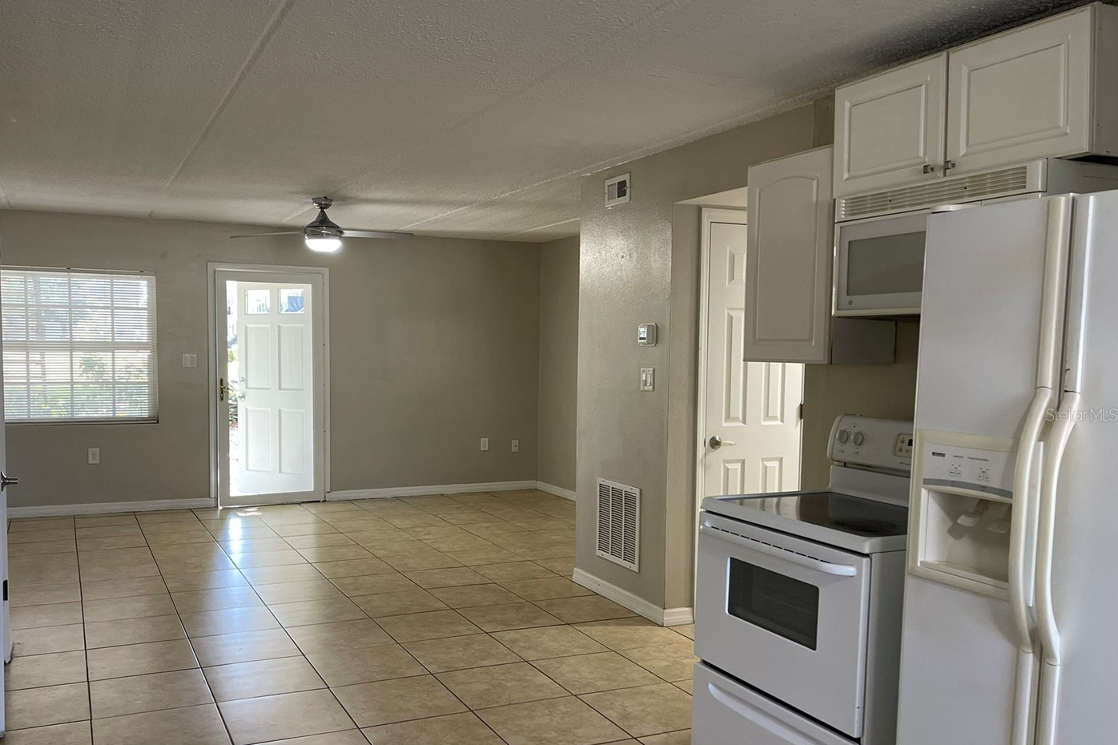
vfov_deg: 42.2
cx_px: 481
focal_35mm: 31
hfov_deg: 60.1
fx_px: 962
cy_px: 414
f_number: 1.6
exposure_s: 1/60
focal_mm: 5.1
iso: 160
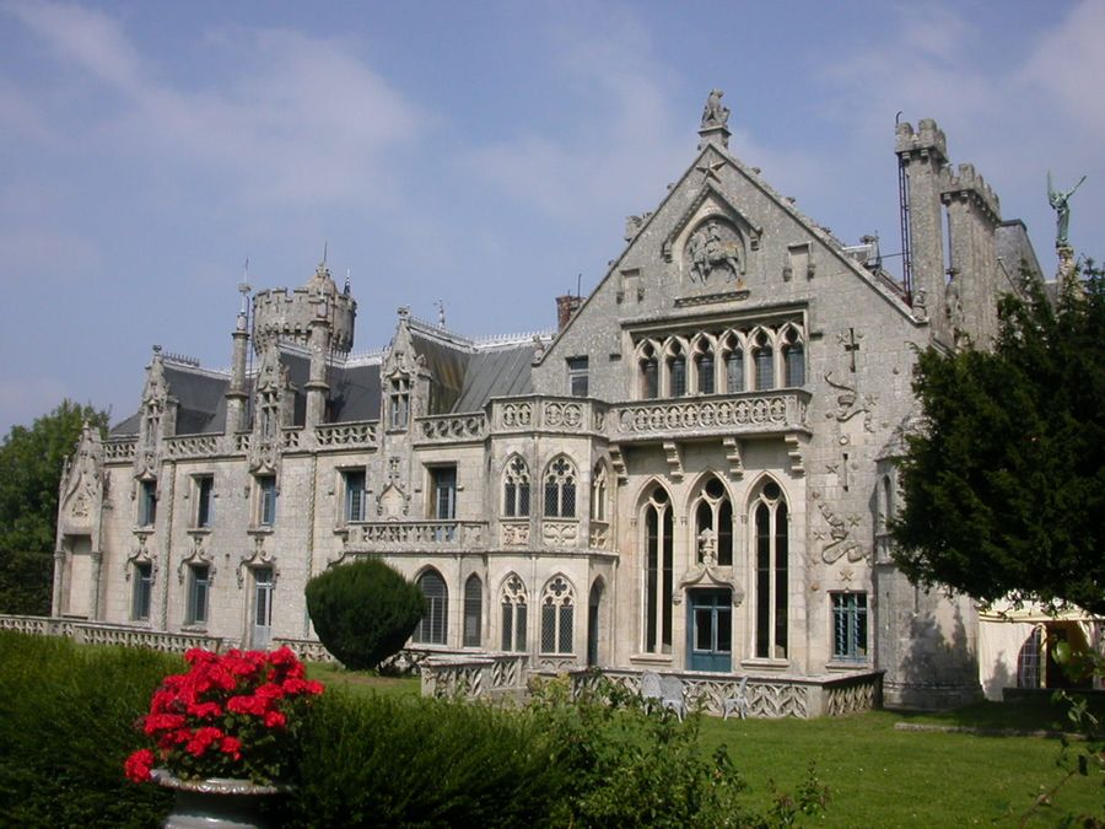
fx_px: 1181
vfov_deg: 38.7
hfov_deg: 50.1
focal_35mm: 37
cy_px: 414
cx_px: 552
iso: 100
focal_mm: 5.6
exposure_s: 1/868
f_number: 4.5
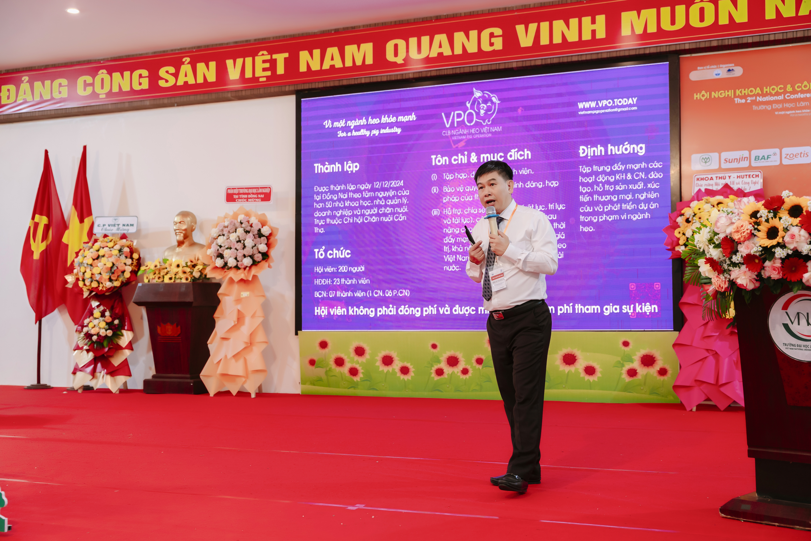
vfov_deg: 32.3
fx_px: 933
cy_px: 270
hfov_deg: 47.0
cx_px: 406
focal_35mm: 41
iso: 1250
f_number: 3.5
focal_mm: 41.4
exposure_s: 1/160
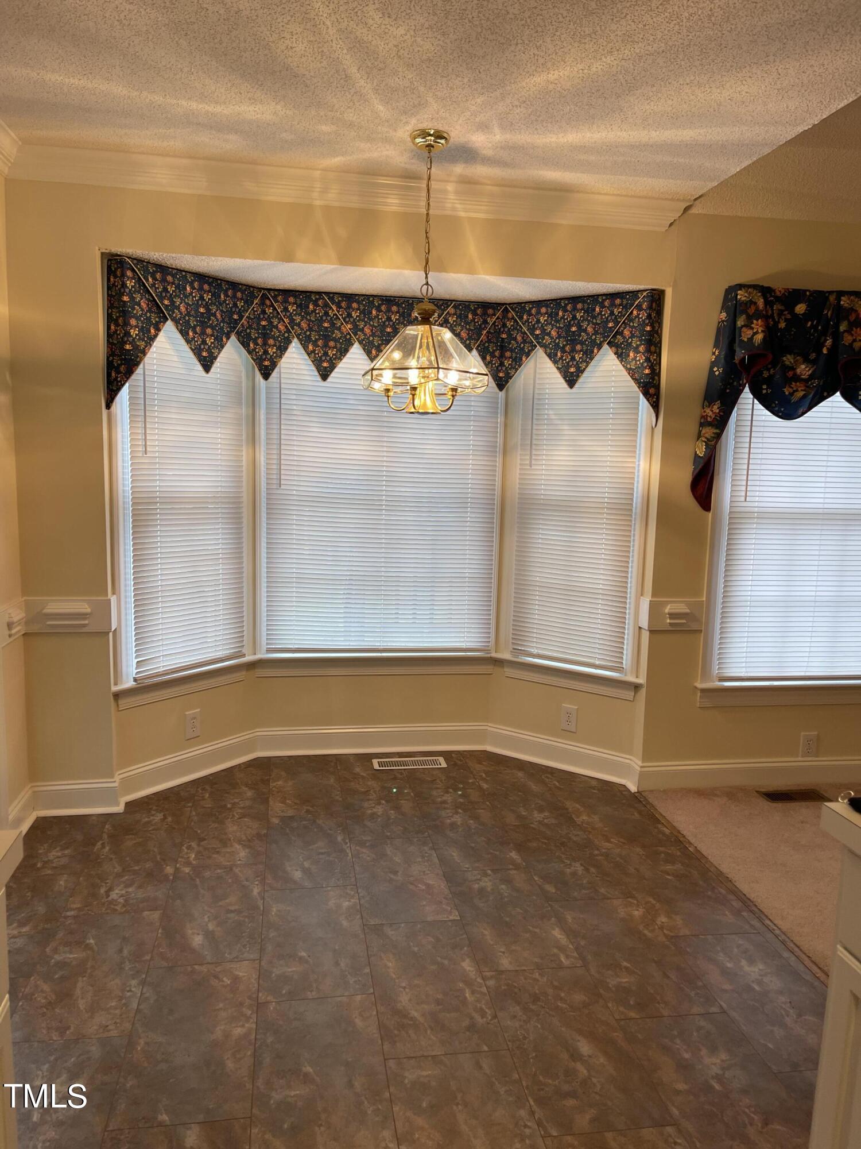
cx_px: 430
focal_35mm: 25
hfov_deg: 54.9
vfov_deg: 69.4
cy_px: 574
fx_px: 829
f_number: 1.6
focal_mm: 5.1
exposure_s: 1/60
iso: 64
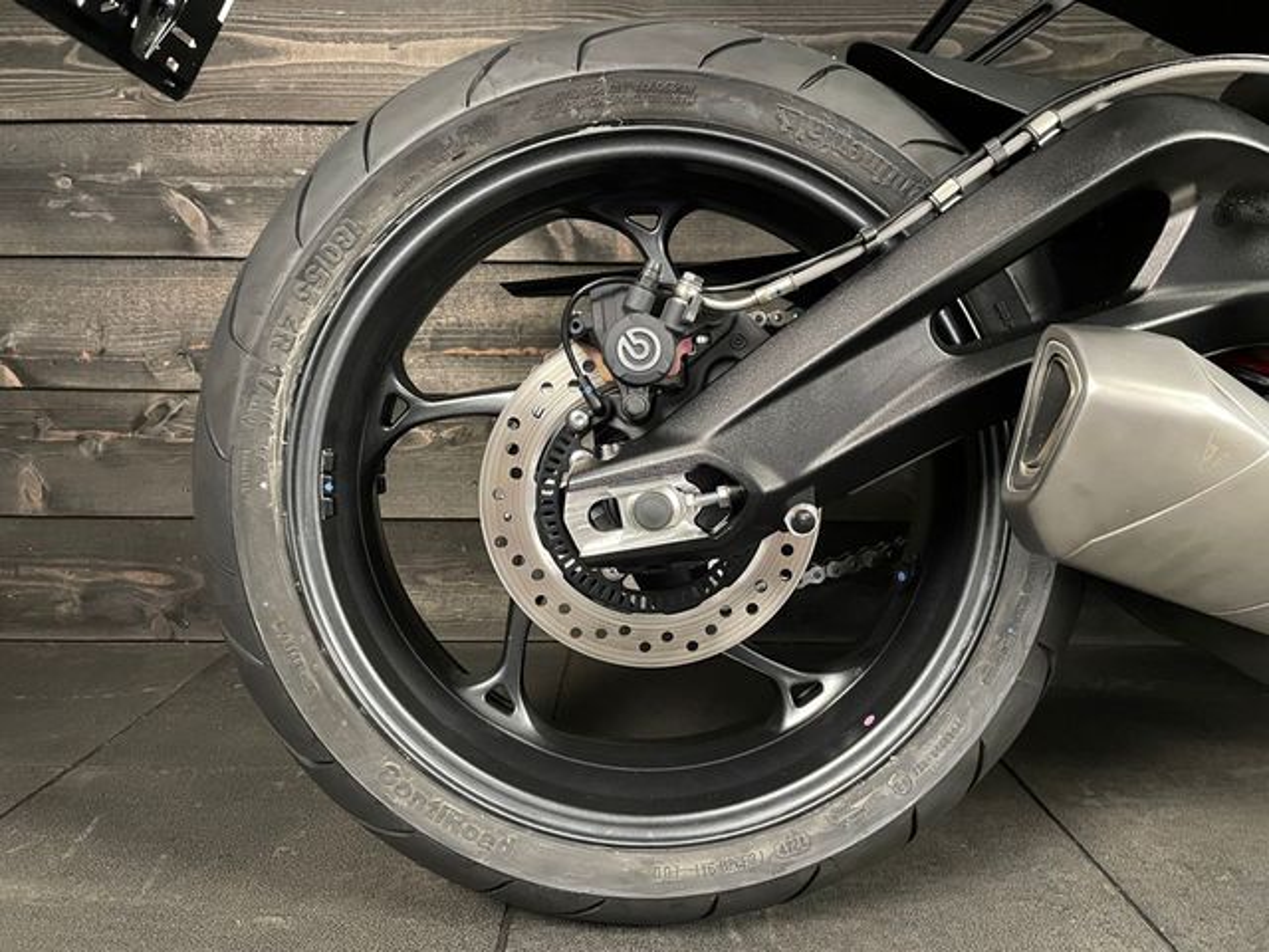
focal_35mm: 26
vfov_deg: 53.1
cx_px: 634
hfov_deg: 67.3
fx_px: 953
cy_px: 476
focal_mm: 4.2
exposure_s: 1/25
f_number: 1.6
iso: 640
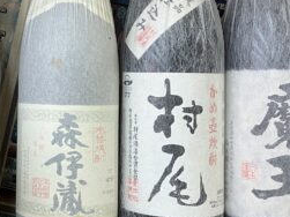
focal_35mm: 67
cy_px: 60
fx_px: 561
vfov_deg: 21.8
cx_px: 9
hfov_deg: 27.5
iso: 50
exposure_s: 1/60
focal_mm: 3.99
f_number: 1.8
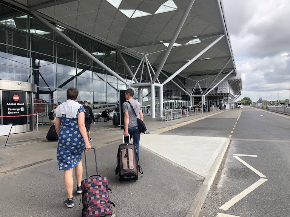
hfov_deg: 63.4
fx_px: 235
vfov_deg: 49.7
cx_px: 145
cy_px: 108
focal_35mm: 28
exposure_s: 1/991
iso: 20
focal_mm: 4
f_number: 1.8
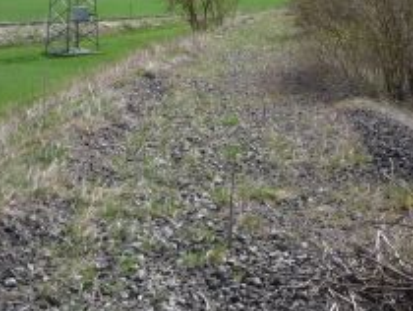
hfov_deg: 26.6
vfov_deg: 19.4
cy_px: -26
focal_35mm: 73
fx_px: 872
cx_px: 206
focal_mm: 5.2
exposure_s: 1/400
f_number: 5
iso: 100
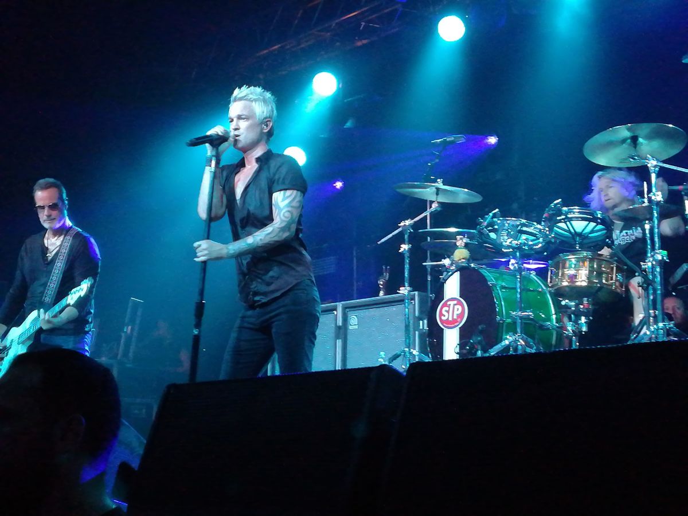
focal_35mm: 53
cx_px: 344
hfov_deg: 36.2
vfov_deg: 27.5
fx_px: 1053
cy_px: 258
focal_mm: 3.83
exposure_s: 1/20
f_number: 2.2
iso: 640
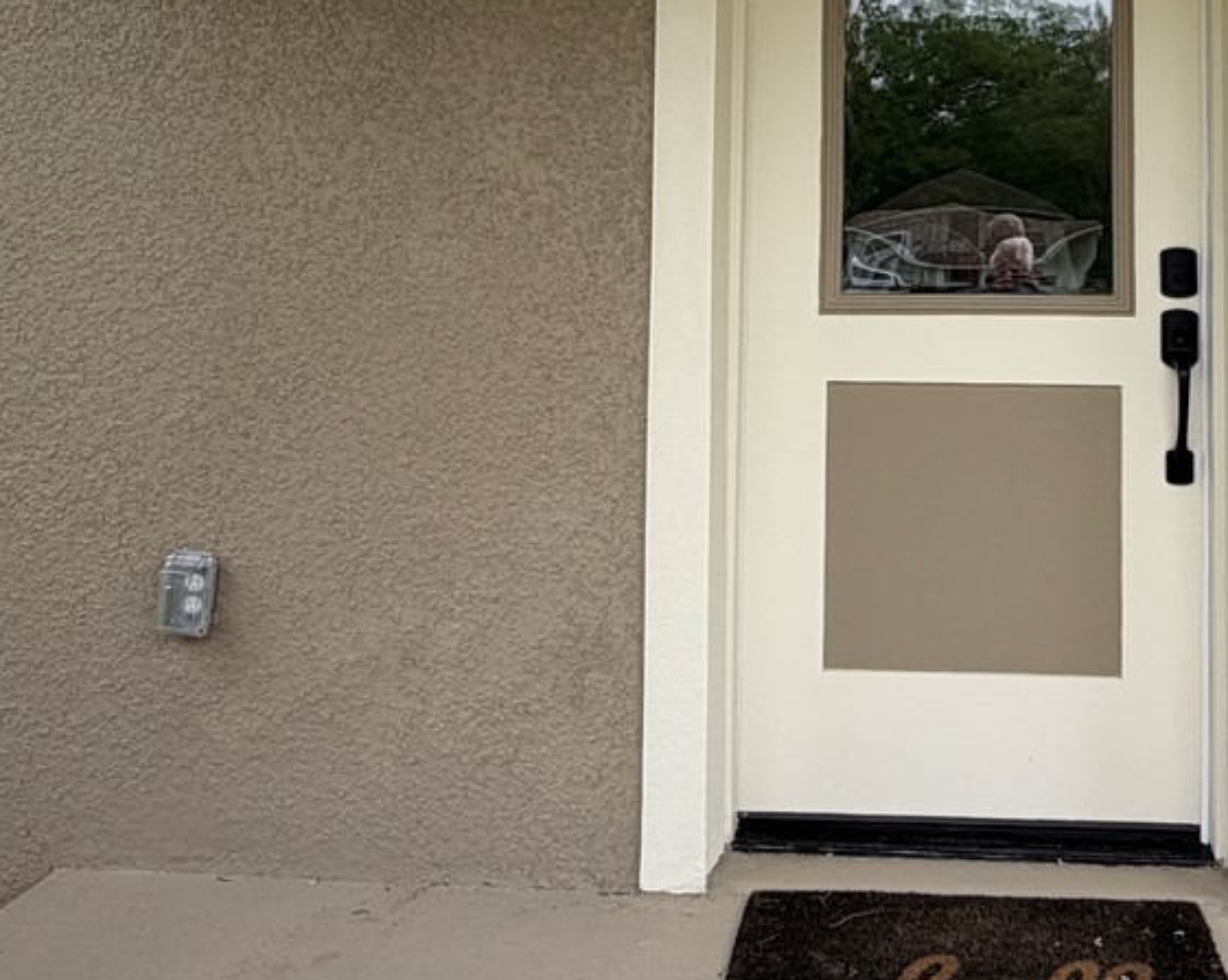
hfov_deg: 45.2
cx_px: 924
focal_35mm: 39
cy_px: 171
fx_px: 1416
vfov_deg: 36.6
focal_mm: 2.22
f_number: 2.2
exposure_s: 1/770
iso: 40
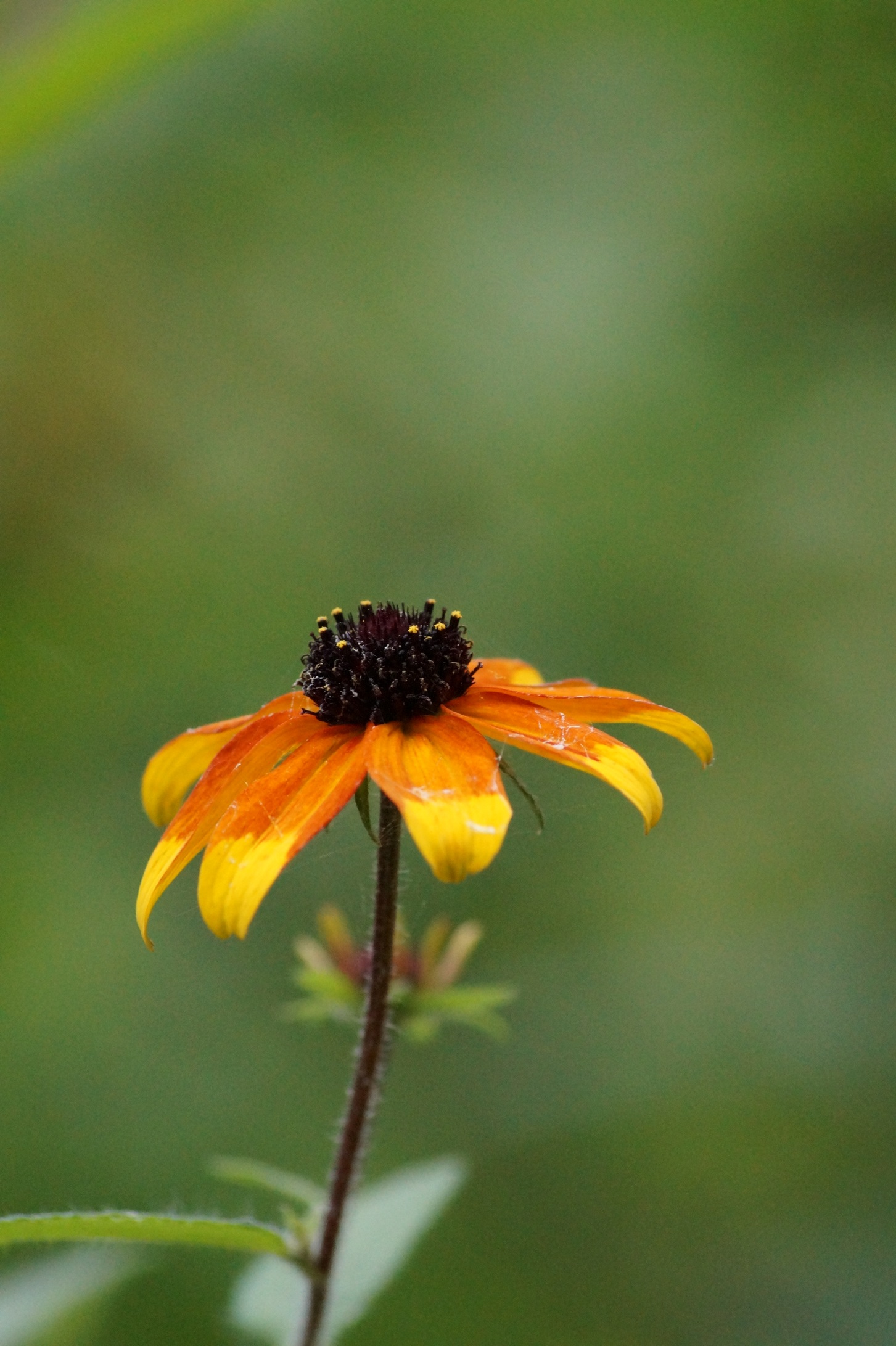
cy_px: 673
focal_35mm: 270
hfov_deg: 5.1
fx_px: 10090
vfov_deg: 7.6
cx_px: 448
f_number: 8
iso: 3200
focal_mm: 180
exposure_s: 1/640
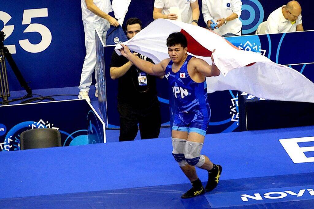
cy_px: 104
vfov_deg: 3.8
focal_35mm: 361
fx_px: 3148
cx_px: 157
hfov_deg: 5.7
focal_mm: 132.24
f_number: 5
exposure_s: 1/400
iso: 3200
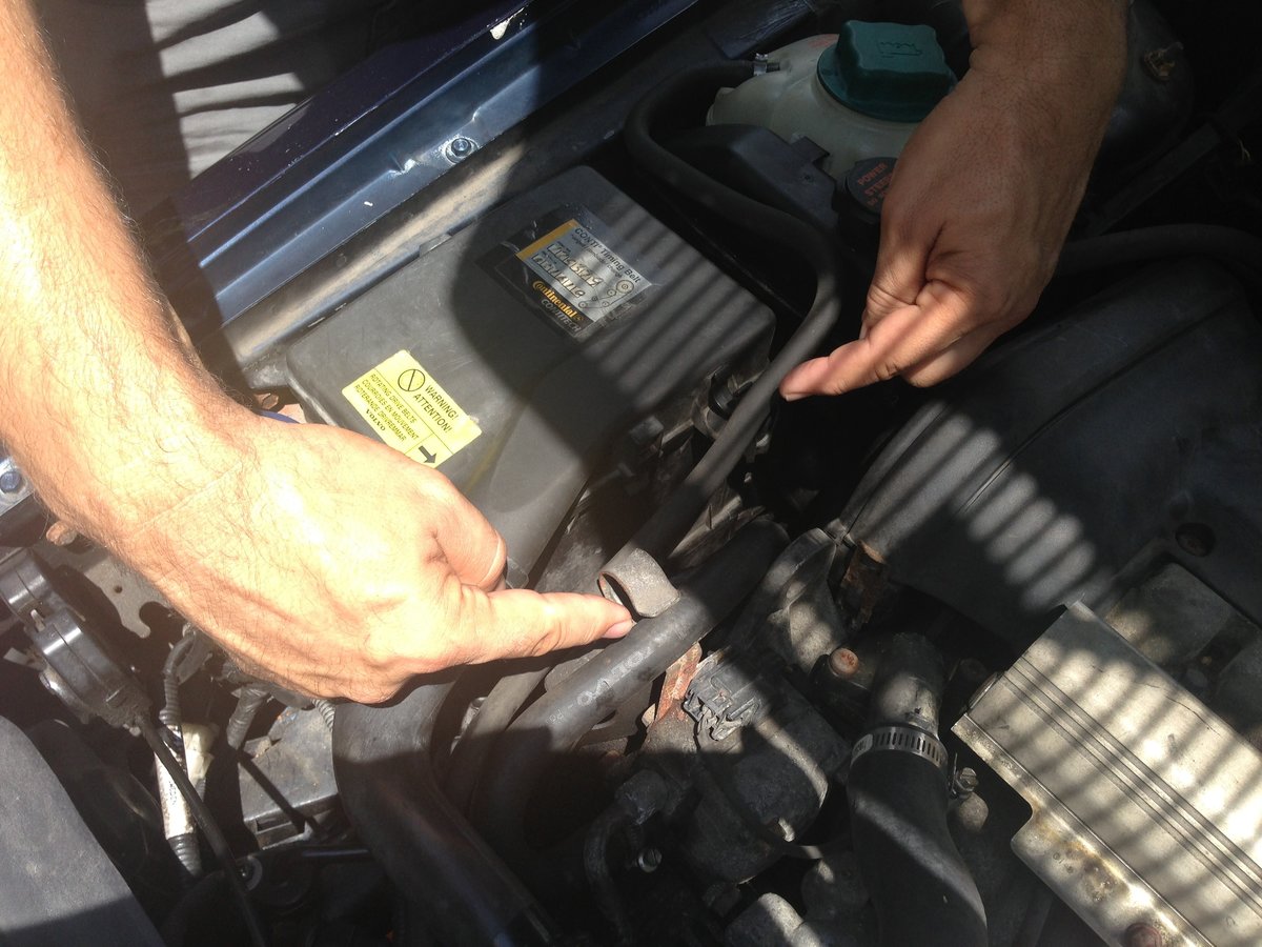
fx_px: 1203
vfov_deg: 42.9
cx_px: 631
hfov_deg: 55.4
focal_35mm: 33
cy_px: 474
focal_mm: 4.13
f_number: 2.4
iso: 50
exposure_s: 1/547
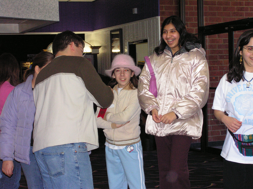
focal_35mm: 85
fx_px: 621
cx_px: 126
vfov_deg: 17.4
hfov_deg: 23.0
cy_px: 94
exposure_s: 1/100
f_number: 3.2
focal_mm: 14.1
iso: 200
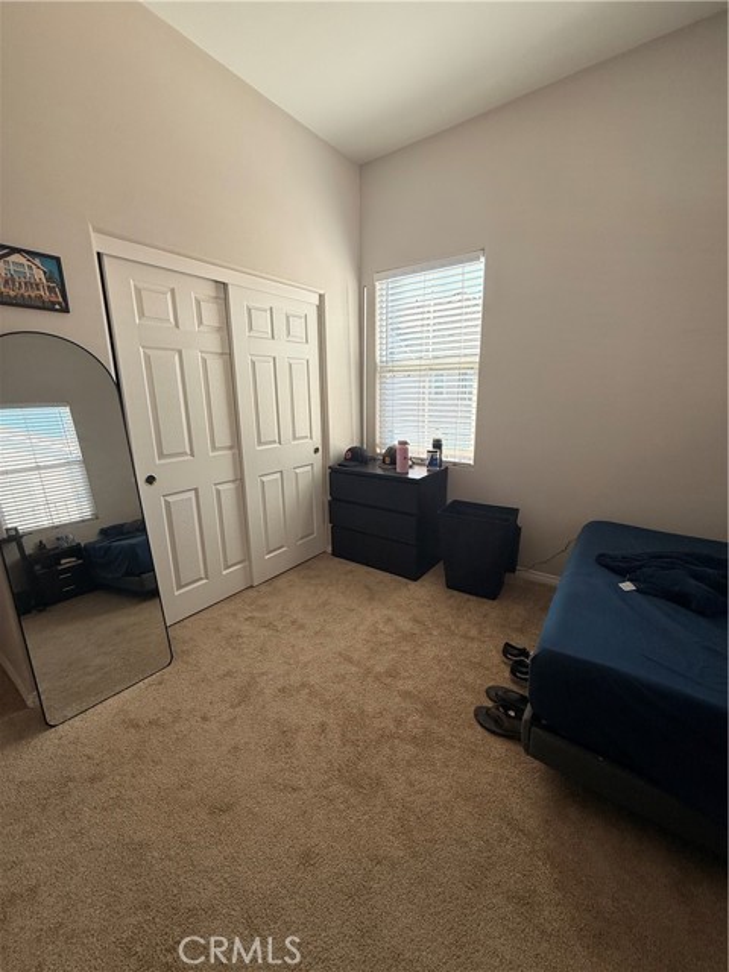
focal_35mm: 14
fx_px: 393
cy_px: 486
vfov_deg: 102.1
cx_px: 364
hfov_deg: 85.7
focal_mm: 2.22
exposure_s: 1/155
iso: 64
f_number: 2.2
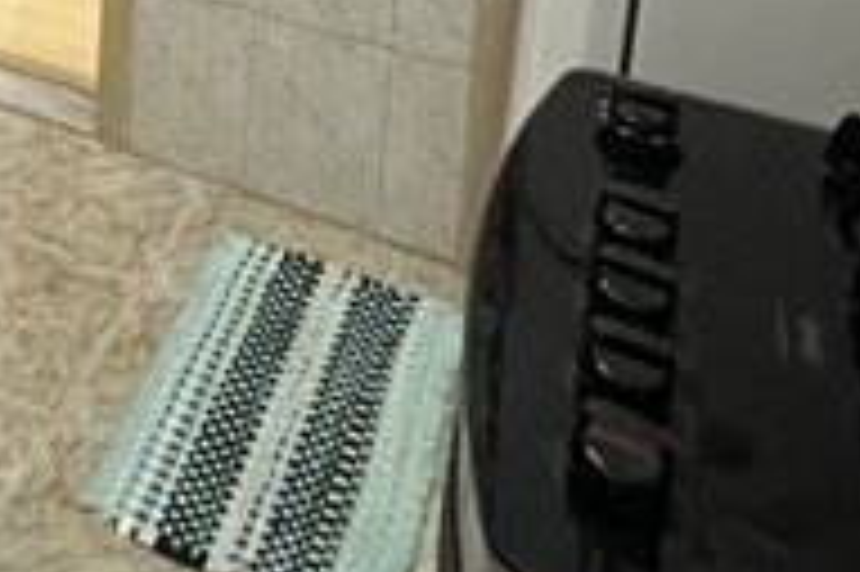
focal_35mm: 61
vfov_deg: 17.6
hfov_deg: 28.4
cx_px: -185
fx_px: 1456
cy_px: -477
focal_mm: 2.22
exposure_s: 1/60
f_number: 2.2
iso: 800
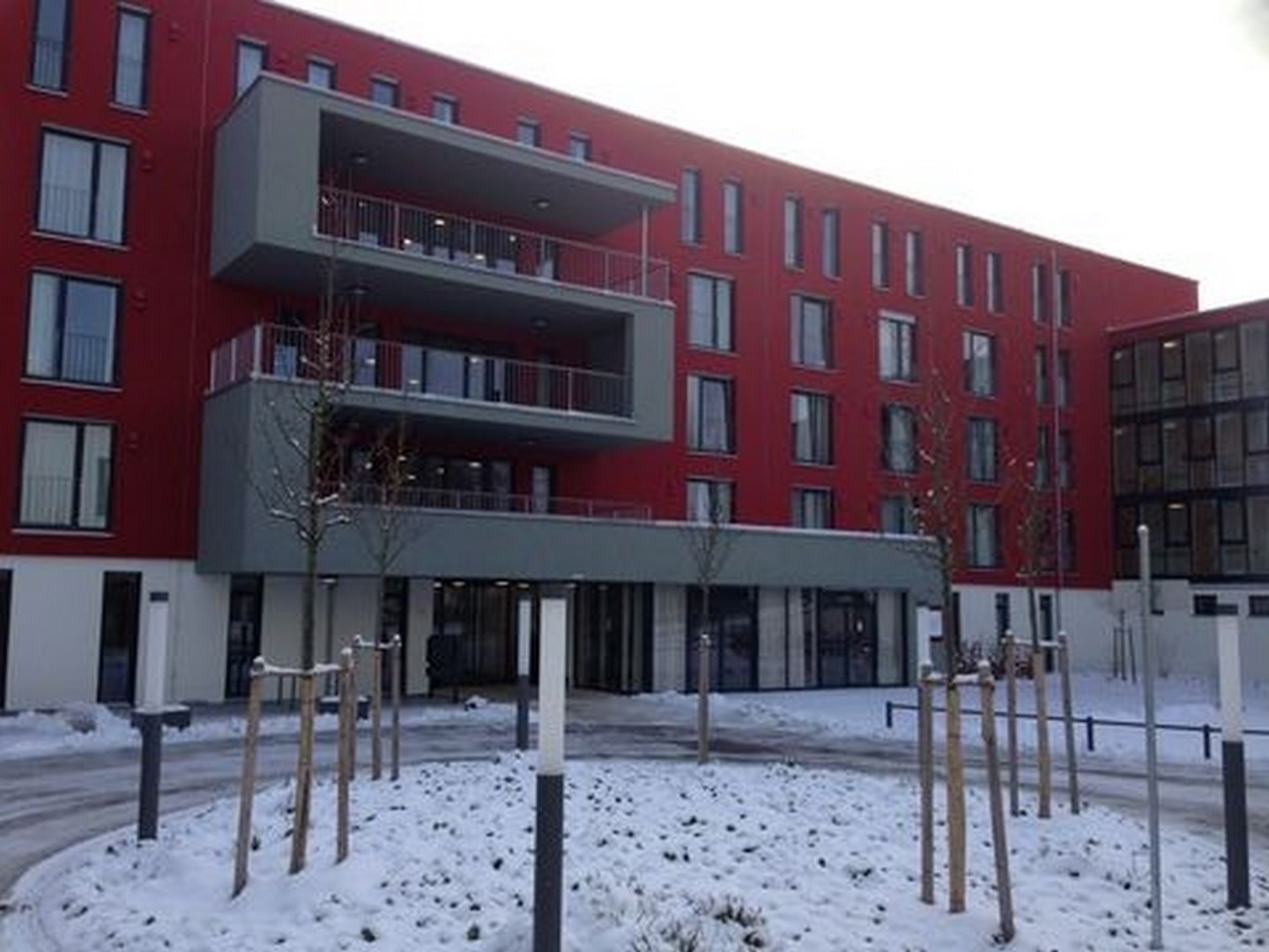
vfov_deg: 42.9
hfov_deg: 55.4
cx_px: 634
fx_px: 1210
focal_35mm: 33
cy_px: 476
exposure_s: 1/704
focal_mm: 4.13
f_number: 2.4
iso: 50
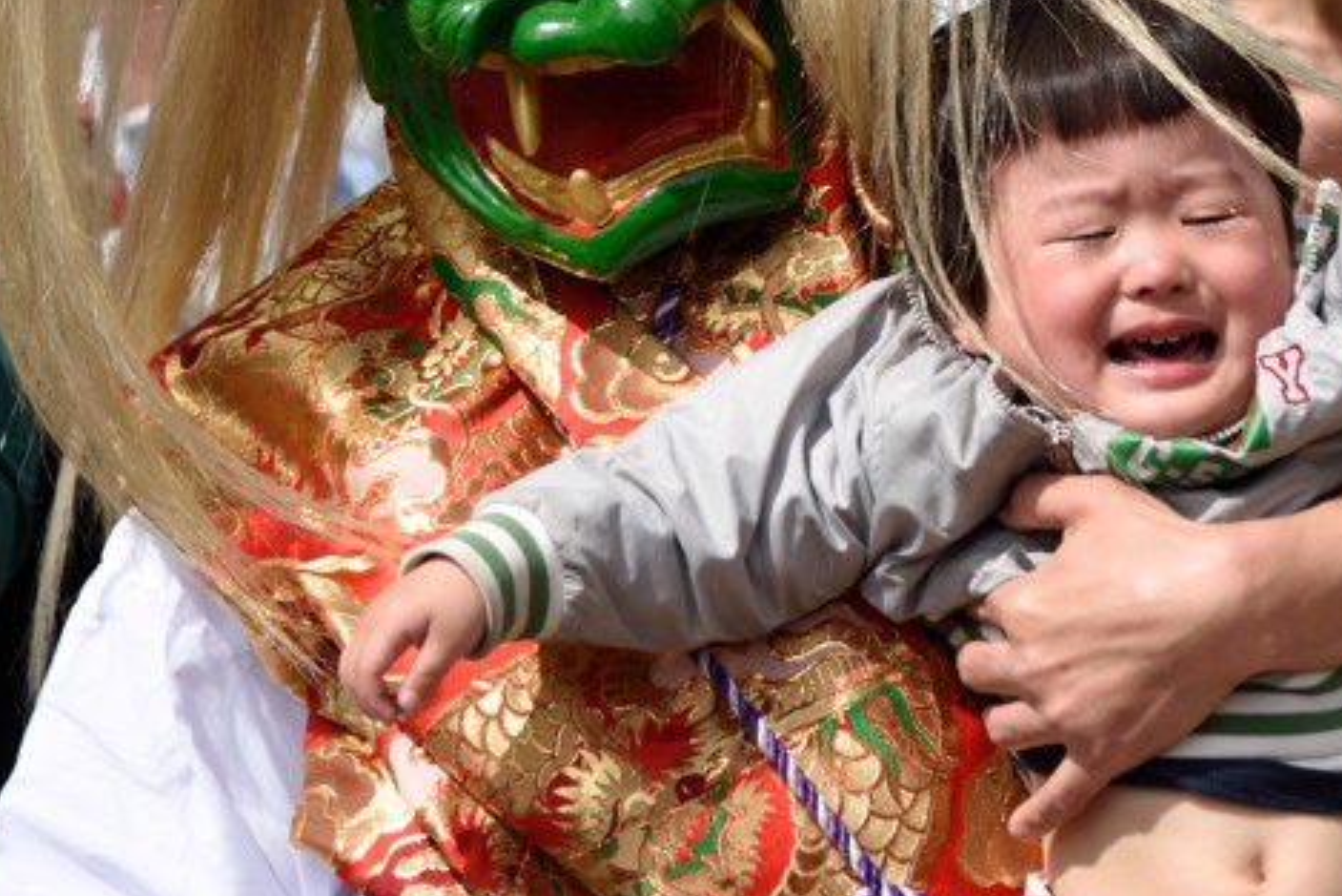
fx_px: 7495
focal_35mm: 201
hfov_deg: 10.2
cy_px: 27
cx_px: 927
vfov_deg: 6.8
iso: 125
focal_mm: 92
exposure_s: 1/1600
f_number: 4
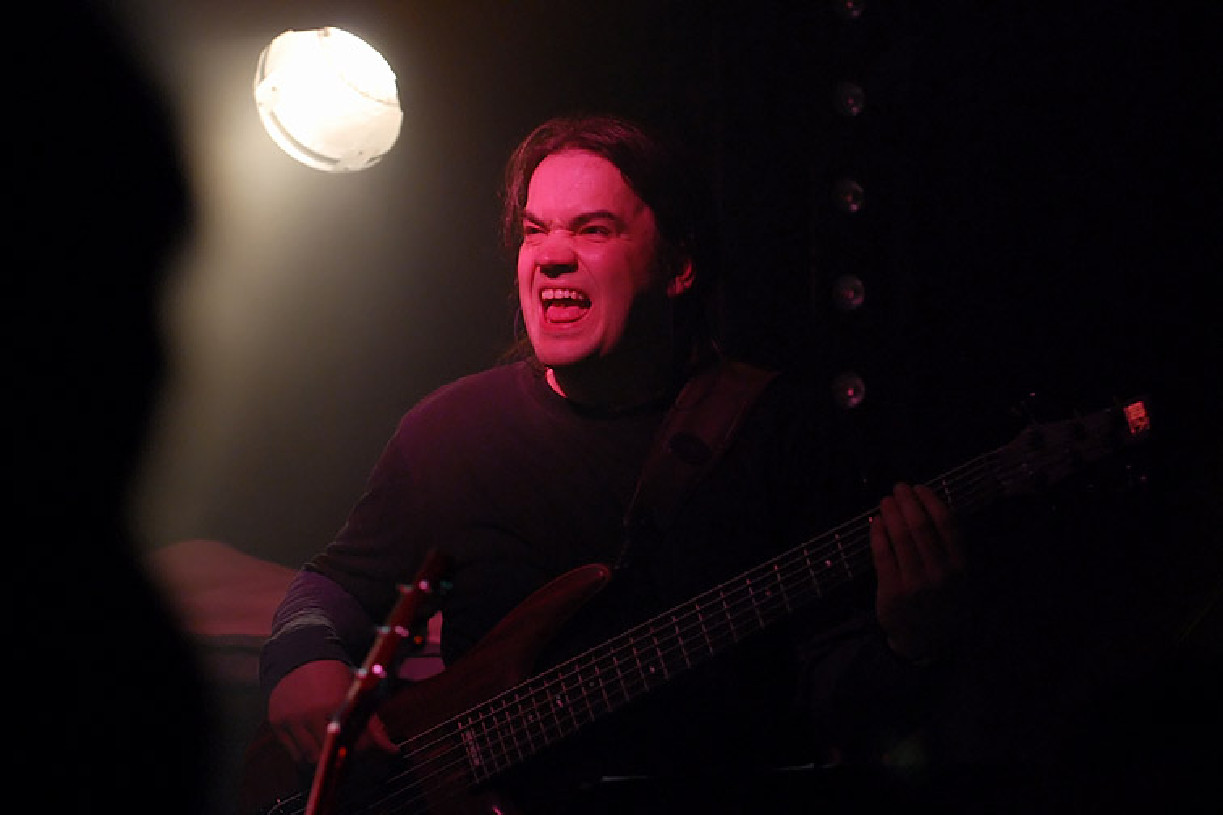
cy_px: 408
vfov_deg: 7.9
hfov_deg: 11.8
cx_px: 612
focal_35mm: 174
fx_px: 5911
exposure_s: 1/60
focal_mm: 116
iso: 500
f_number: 3.2
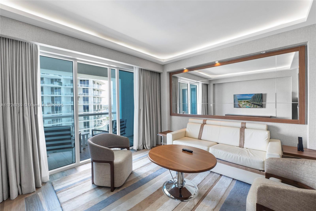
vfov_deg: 77.3
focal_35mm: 15
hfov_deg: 100.4
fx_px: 132
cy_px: 106
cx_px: 158
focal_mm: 10
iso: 800
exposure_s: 1/2.5
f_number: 10
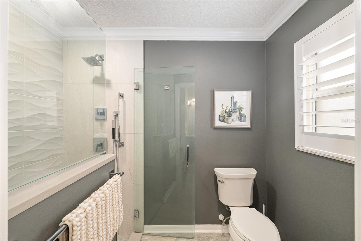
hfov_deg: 100.4
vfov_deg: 77.3
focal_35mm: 15
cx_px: 180
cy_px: 120
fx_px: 150
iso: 400
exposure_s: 1/10
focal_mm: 15
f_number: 8
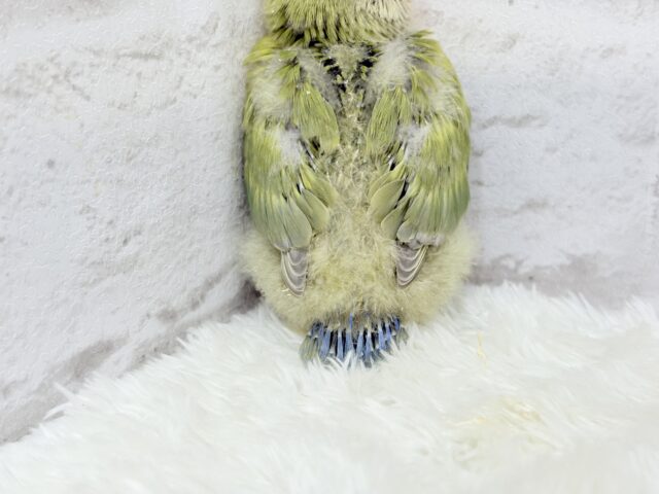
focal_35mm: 52
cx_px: 330
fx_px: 990
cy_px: 247
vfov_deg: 28.0
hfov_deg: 36.8
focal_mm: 5.96
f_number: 1.6
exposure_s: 1/50
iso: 50
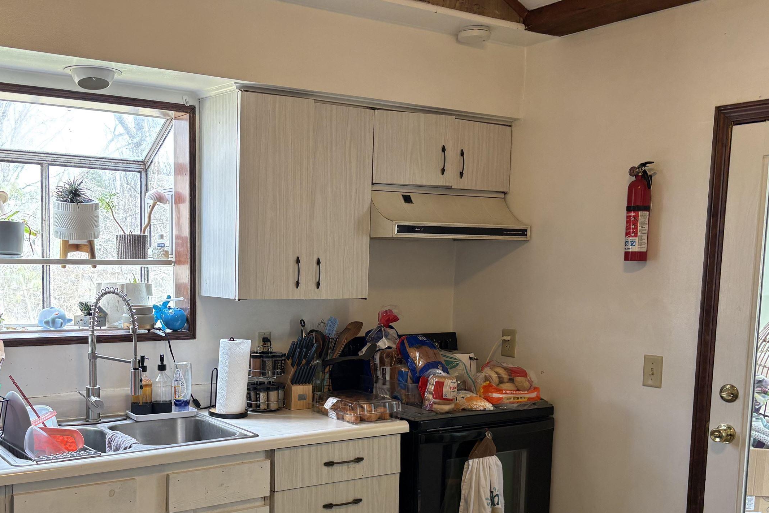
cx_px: 276
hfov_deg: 49.0
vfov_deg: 33.8
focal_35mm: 39
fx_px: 833
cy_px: 353
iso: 80
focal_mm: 5.96
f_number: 1.6
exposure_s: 1/60
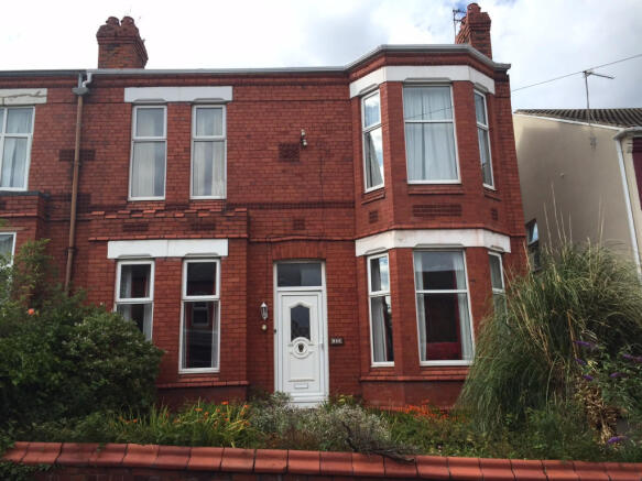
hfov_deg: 61.7
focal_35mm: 29
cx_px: 321
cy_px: 240
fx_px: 538
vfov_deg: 48.2
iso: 32
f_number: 2.2
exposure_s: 1/1582
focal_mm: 4.15
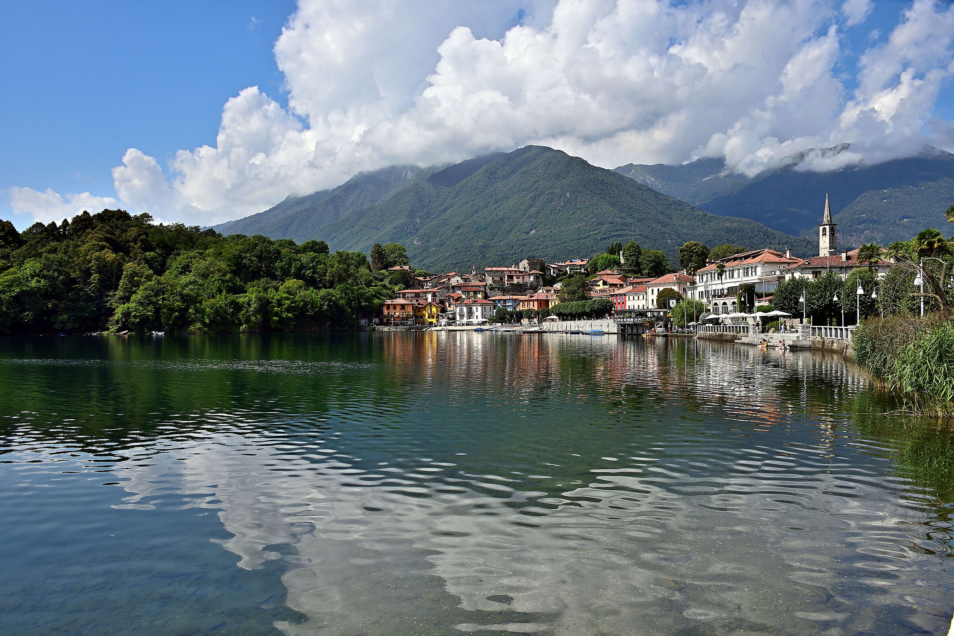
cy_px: 318
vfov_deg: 47.9
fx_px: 715
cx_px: 477
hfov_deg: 67.4
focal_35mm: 27
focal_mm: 18
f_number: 10
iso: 100
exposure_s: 1/500
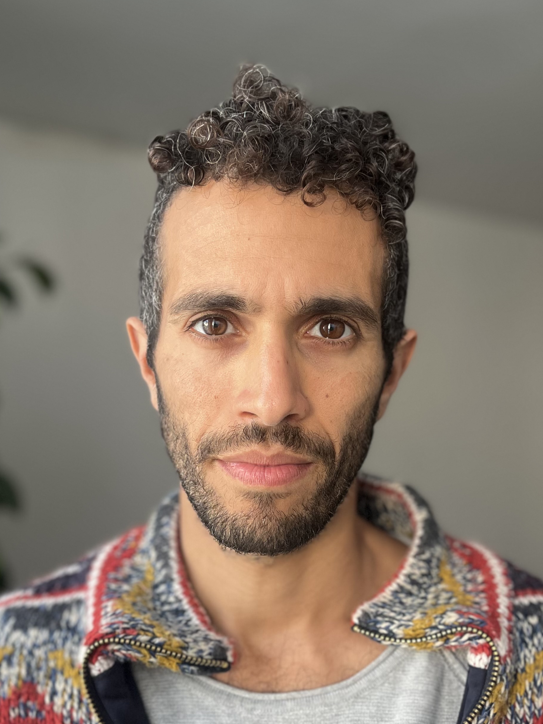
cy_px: 458
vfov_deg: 43.5
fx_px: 900
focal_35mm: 43
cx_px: 255
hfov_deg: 33.6
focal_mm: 5.1
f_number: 1.6
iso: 125
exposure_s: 1/89
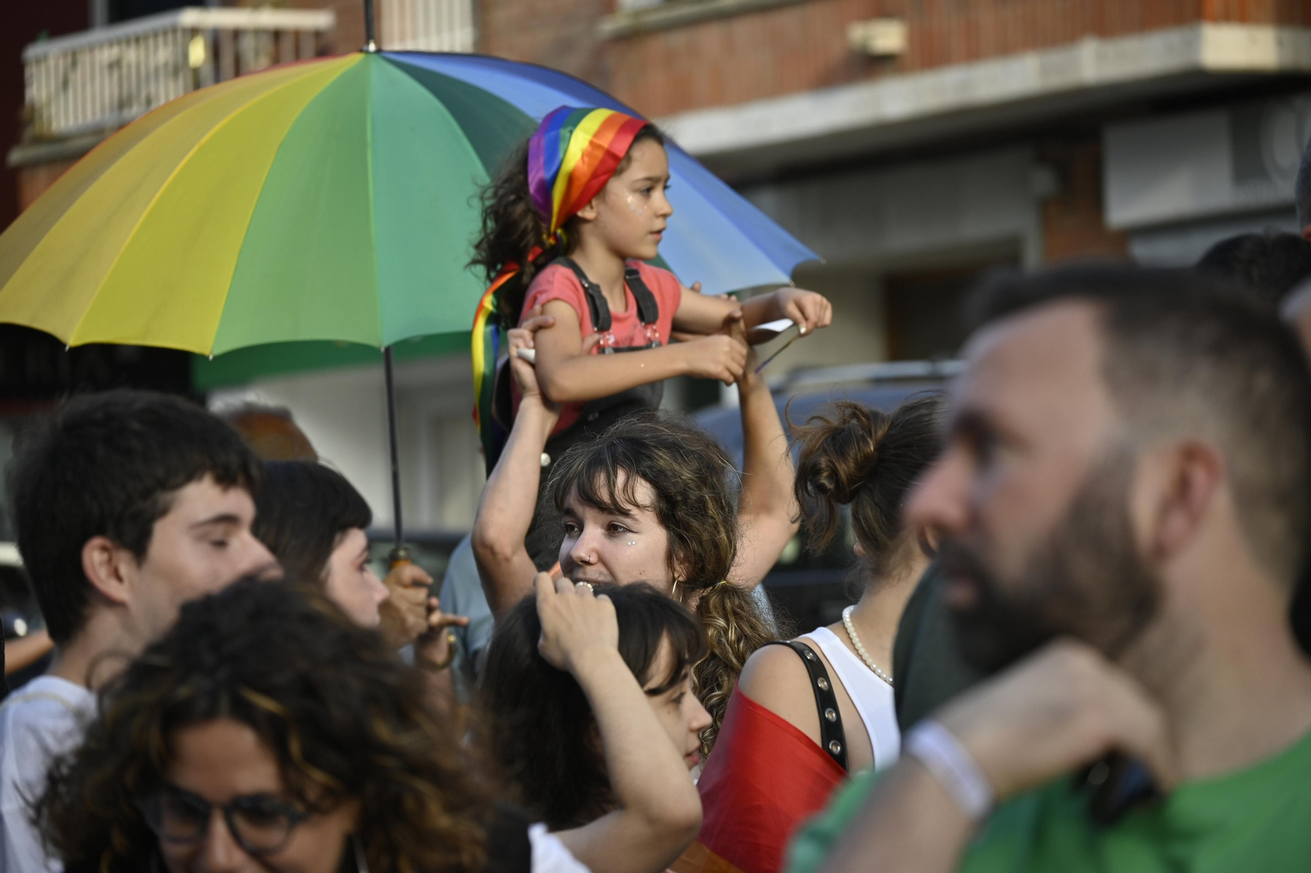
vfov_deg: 6.1
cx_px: 656
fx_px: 8192
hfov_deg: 9.2
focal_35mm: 225
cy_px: 436
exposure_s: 1/320
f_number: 5.6
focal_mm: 150
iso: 160
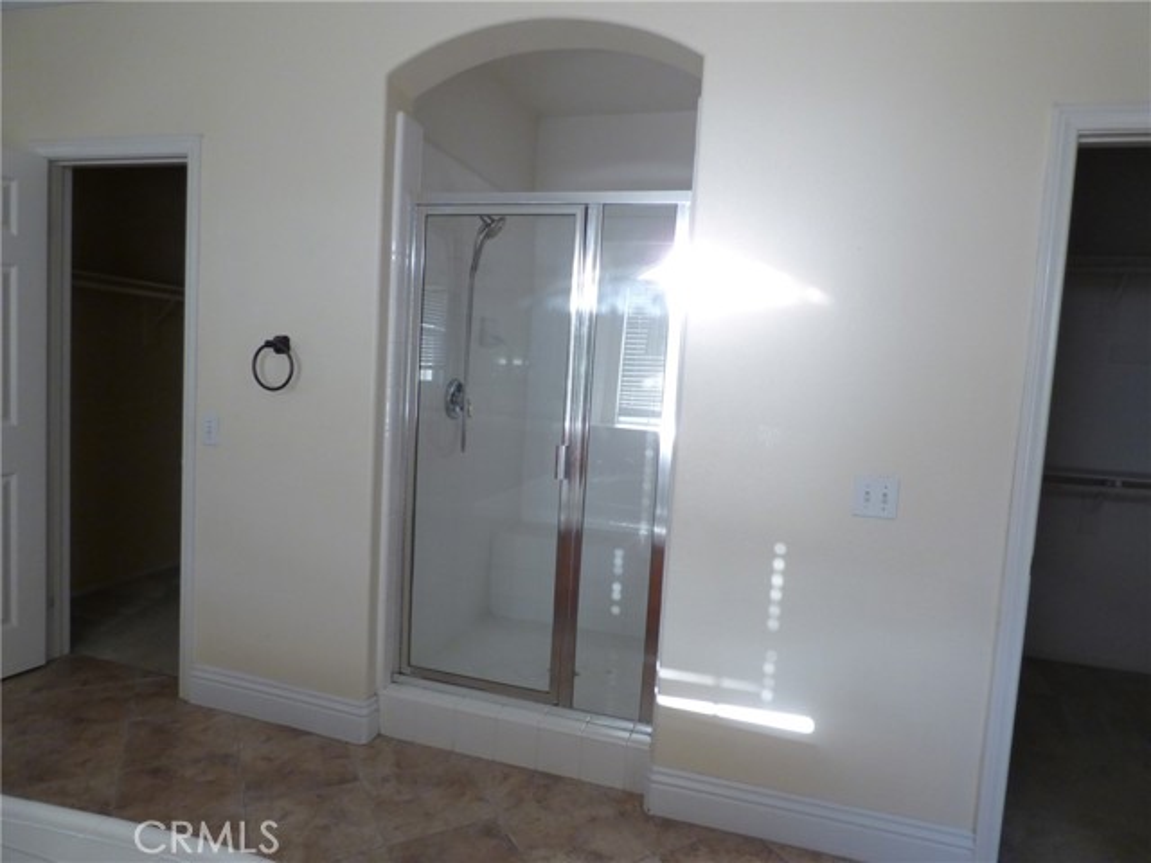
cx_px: 576
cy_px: 432
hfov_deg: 81.7
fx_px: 665
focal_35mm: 20
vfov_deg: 66.0
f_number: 2.8
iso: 250
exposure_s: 1/60
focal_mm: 3.58
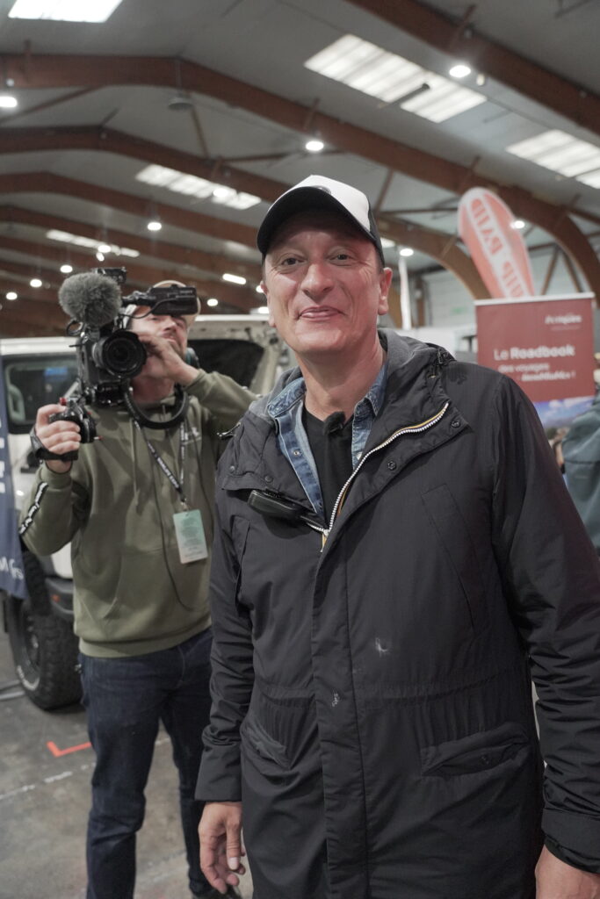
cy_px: 450
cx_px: 300
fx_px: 725
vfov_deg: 63.7
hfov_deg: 45.0
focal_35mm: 29
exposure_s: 1/250
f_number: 4
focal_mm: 29
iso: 10000
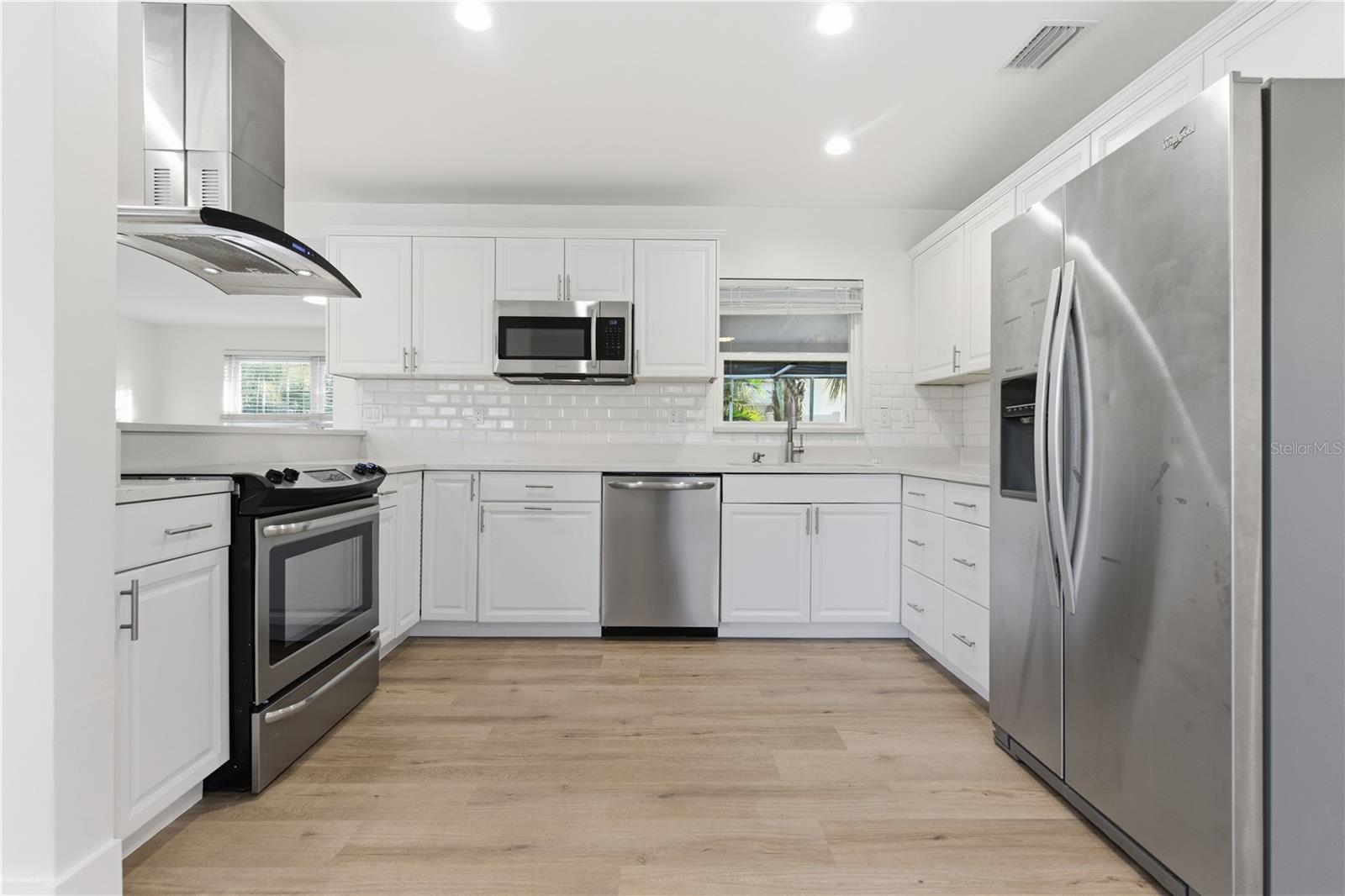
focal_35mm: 16
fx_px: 598
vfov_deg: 73.7
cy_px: 448
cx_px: 672
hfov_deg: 96.7
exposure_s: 1/30
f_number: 9
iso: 250
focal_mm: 16
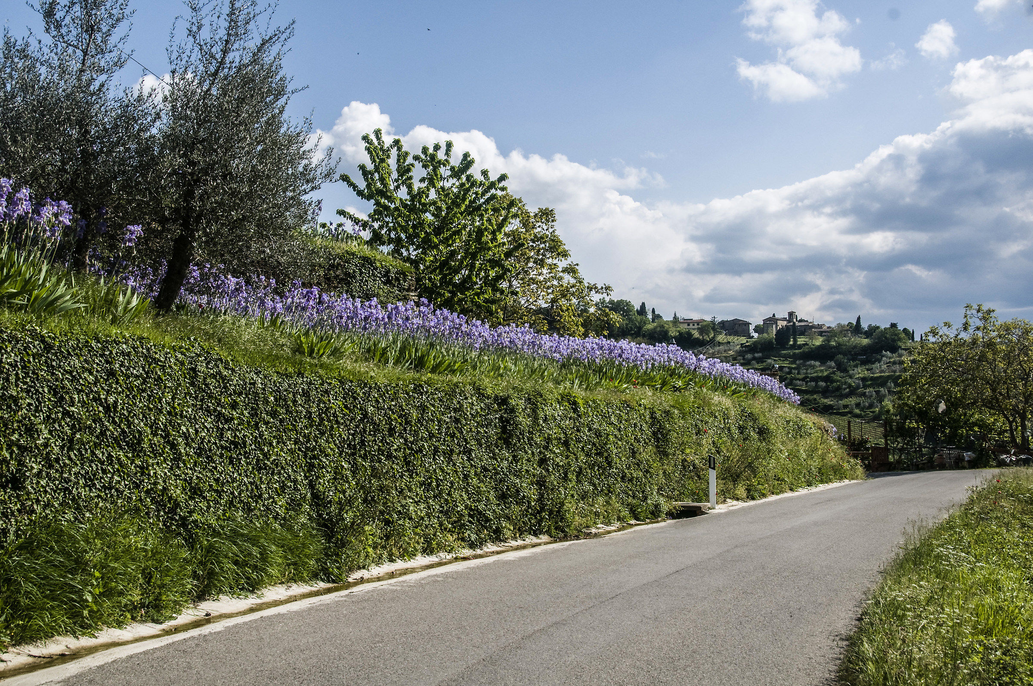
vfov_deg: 30.8
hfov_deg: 45.0
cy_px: 343
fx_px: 1247
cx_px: 516
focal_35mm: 44
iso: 200
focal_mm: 29
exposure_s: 1/400
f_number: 10
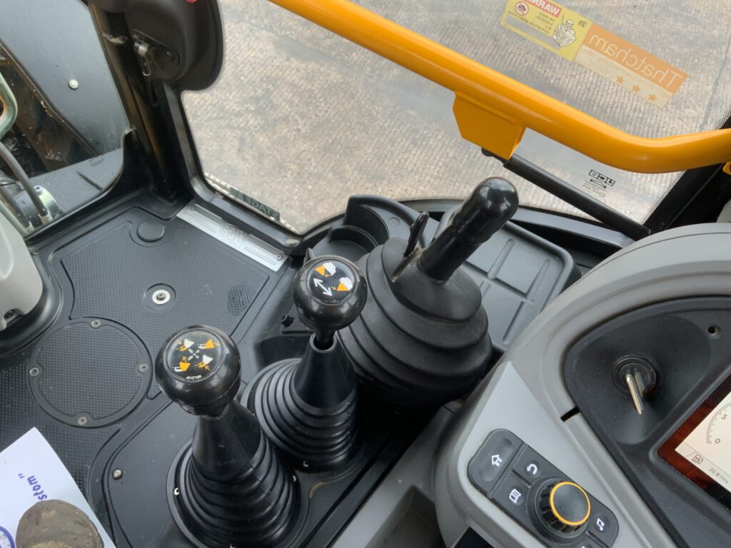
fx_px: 612
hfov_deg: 61.7
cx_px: 366
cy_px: 274
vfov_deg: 48.2
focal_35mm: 29
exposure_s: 1/122
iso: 32
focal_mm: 3
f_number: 1.8
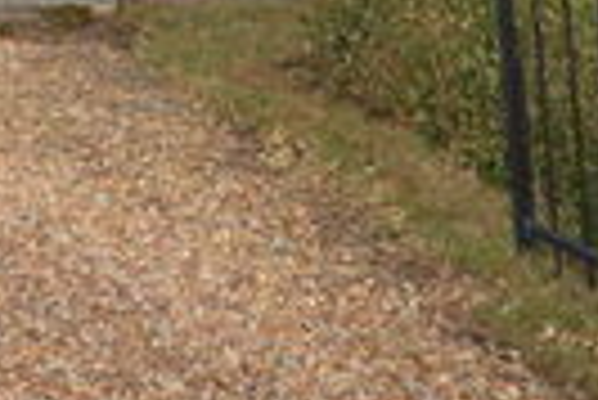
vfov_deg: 13.3
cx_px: -184
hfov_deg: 21.2
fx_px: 1440
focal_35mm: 87
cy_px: -440
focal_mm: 11
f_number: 4.2
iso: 140
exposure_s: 1/125
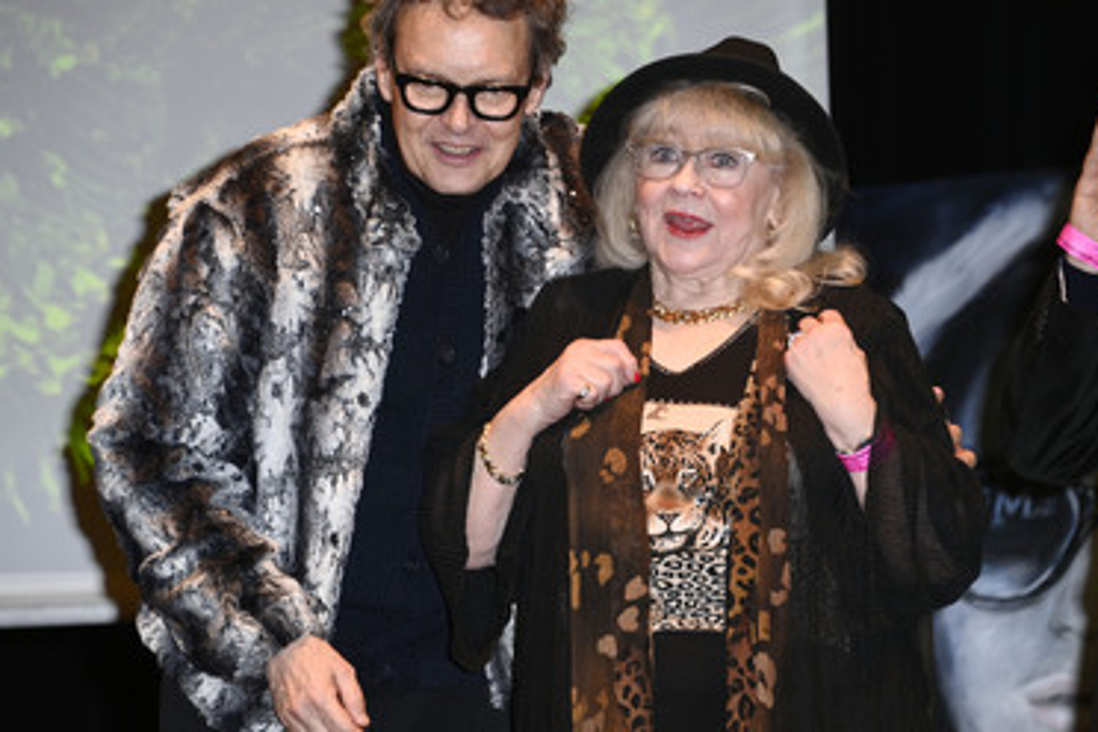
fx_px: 6648
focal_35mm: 218
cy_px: 348
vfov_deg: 6.3
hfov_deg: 9.4
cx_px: 580
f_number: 5.6
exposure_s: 1/160
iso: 1600
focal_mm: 180
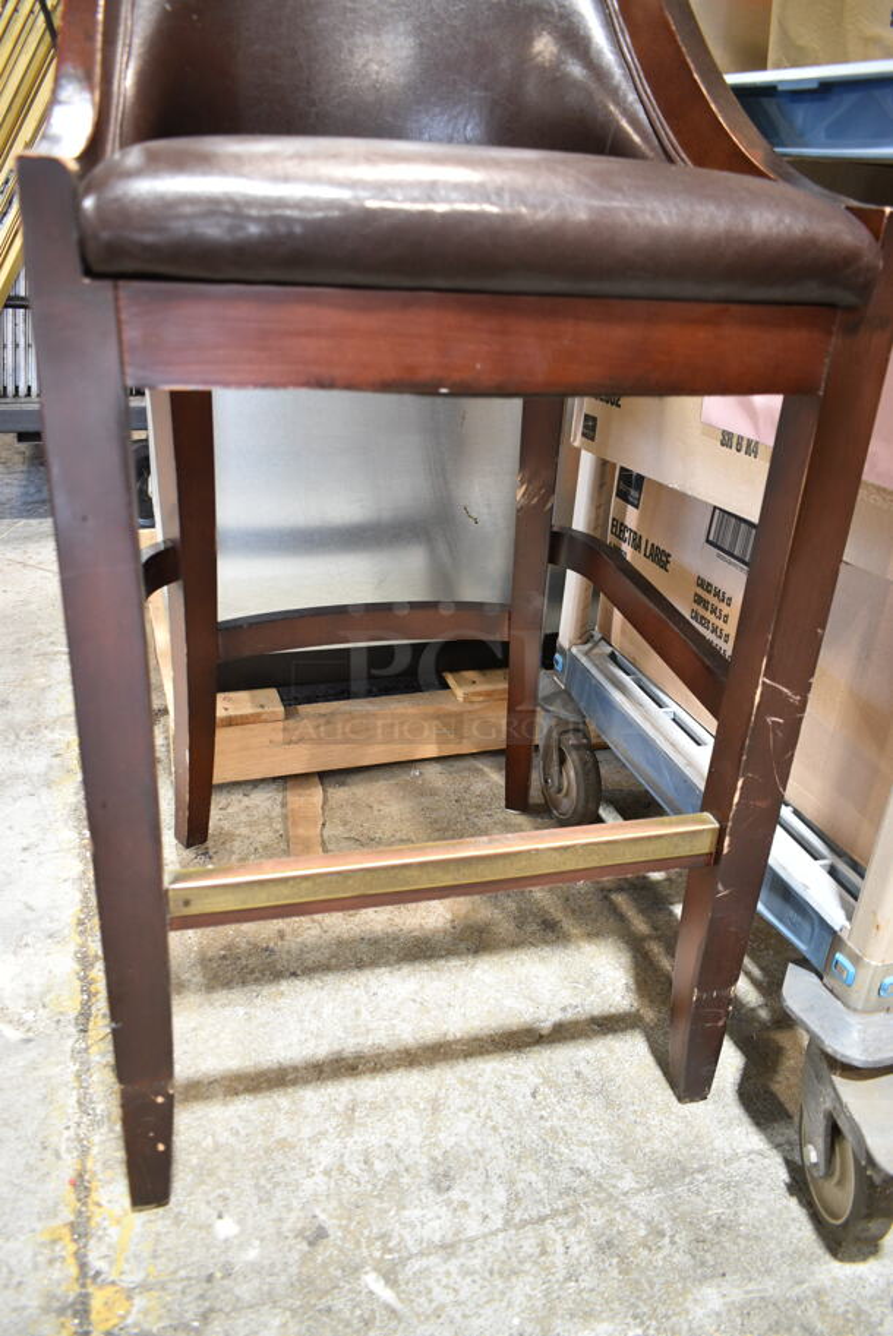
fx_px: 1003
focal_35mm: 27
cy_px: 668
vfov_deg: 67.3
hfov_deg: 48.0
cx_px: 446
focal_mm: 18
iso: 800
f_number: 3.5
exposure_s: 1/30
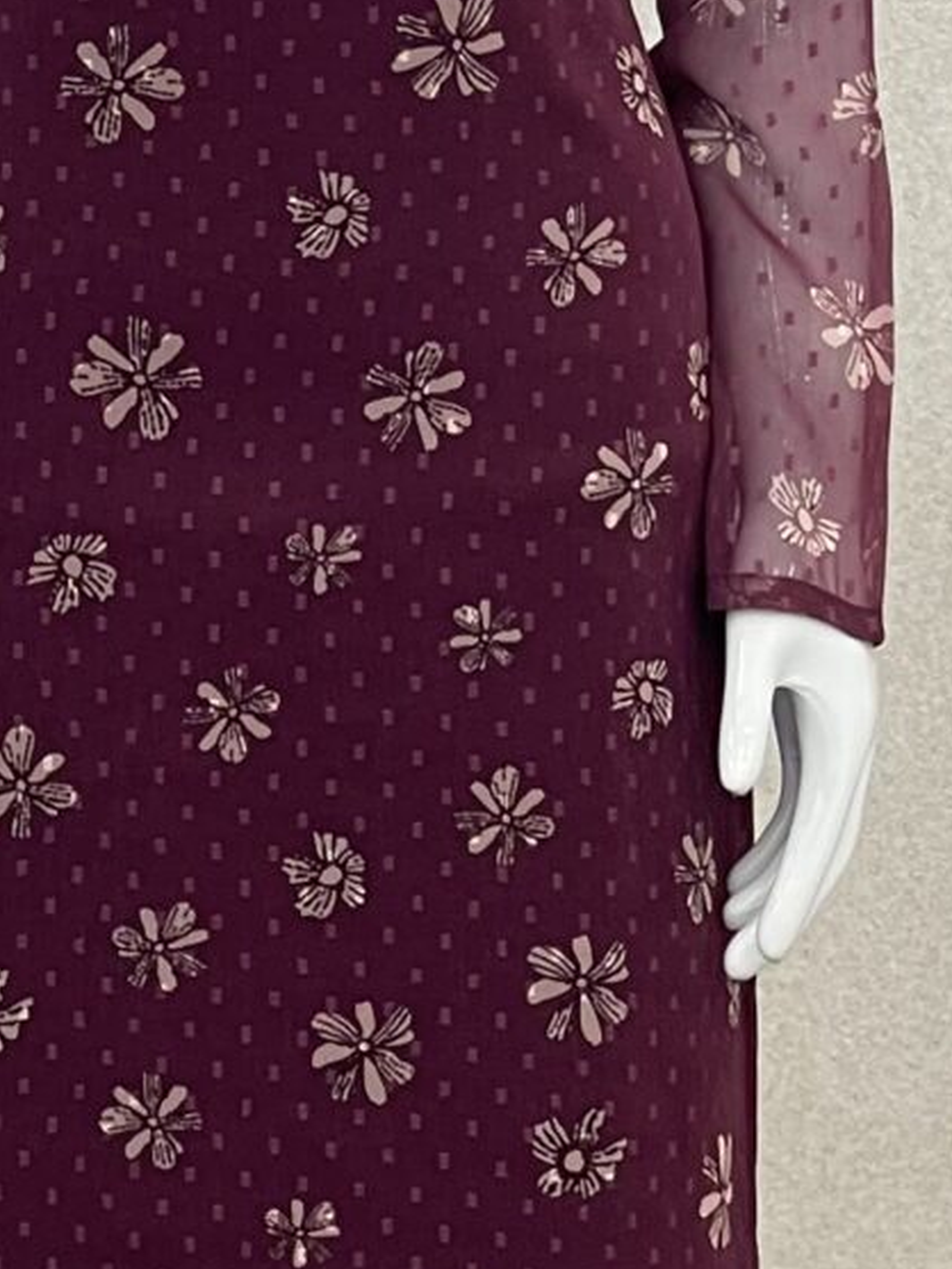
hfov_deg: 5.1
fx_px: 10777
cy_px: 786
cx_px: 143
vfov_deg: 6.7
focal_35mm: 294
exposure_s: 1/100
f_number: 2.2
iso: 80
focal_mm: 7.5
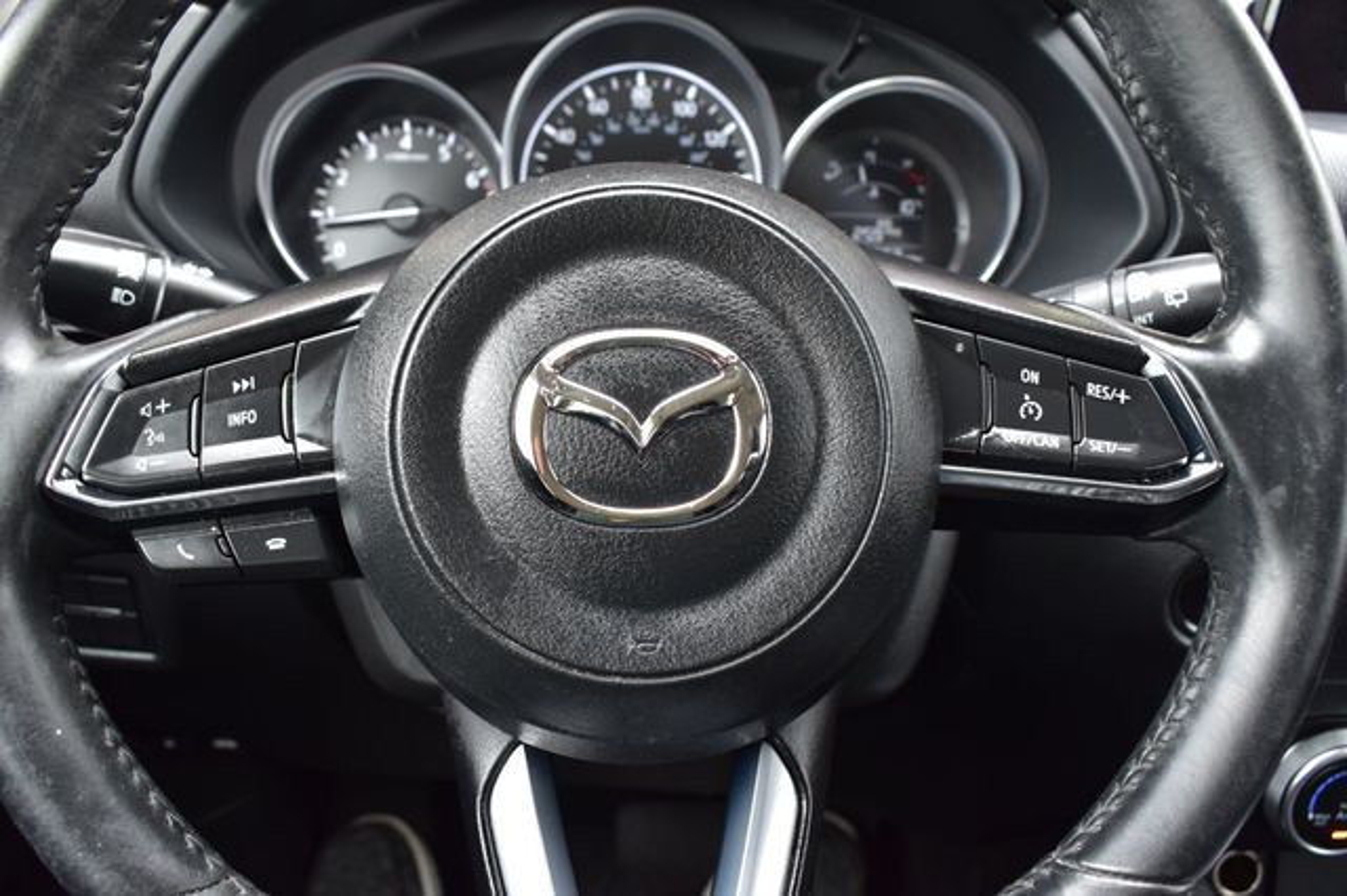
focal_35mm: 33
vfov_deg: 39.9
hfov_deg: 57.2
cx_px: 674
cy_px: 448
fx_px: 1234
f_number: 6.3
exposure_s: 1/15
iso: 500
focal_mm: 22
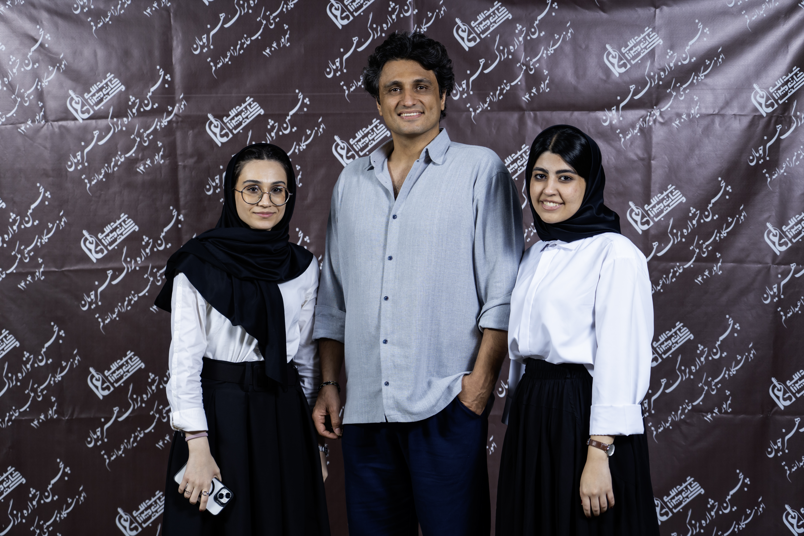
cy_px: 268
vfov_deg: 20.6
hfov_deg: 30.5
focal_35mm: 66
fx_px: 1474
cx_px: 402
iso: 320
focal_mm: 66
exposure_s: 1/125
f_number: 4
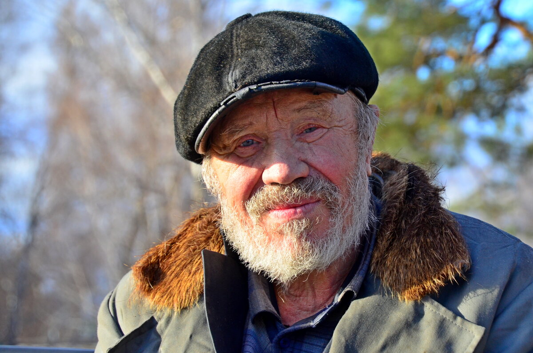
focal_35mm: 128
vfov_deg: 10.7
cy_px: 176
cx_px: 266
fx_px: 1884
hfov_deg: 16.1
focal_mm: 85
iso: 640
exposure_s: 1/500
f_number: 6.3
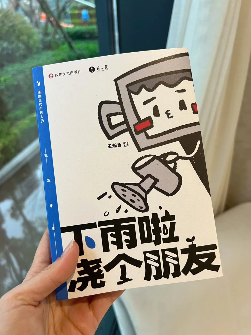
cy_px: 168
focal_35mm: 26
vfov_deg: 67.3
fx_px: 251
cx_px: 126
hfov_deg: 53.1
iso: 100
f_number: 1.5
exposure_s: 1/50
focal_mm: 5.7
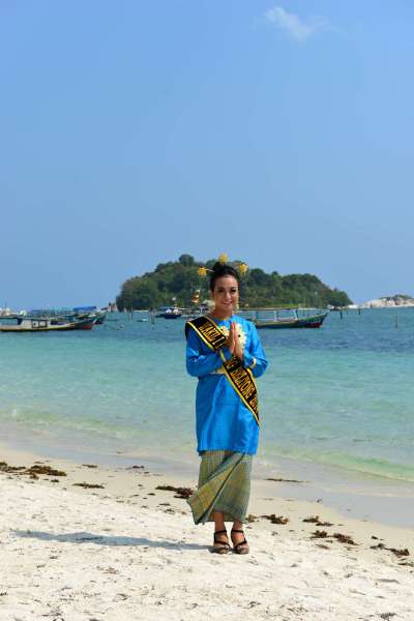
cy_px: 310
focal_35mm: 70
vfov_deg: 28.8
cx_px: 207
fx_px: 1207
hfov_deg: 19.5
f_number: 9
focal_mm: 70
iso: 100
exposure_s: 1/320
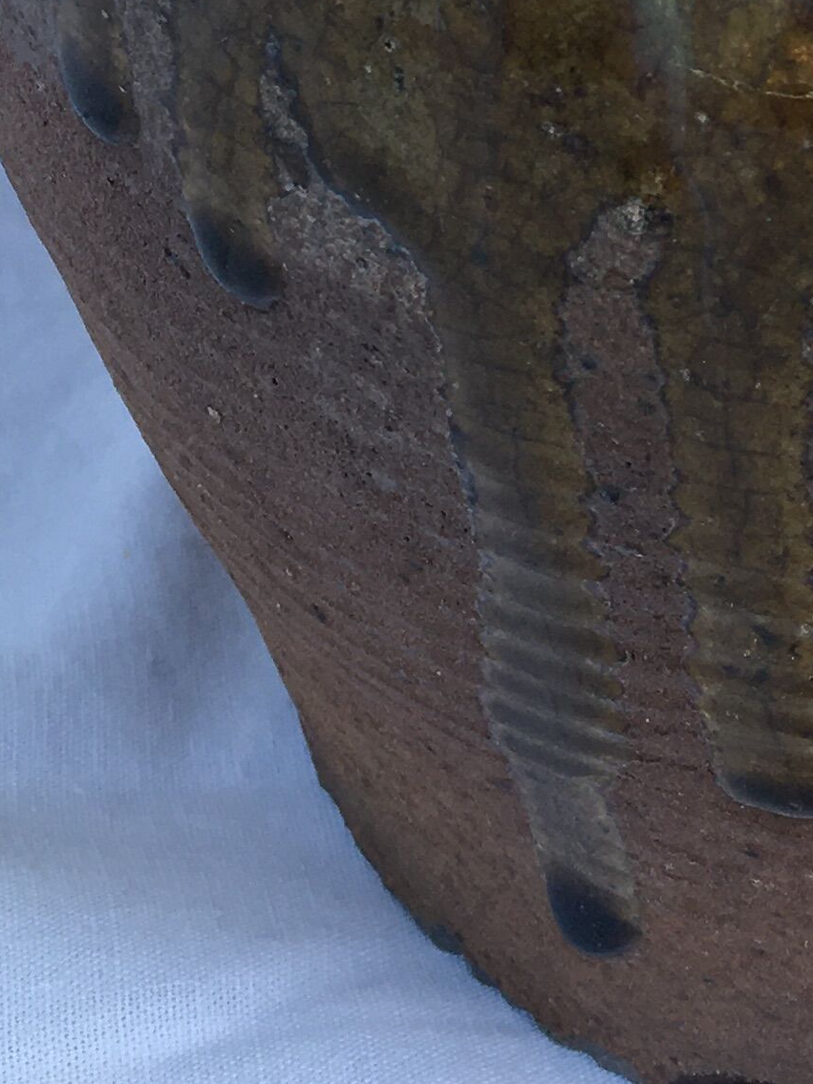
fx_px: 3226
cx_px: 1121
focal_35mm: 103
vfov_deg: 17.4
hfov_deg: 13.7
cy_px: -465
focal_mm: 4.15
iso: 25
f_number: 2.2
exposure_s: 1/197
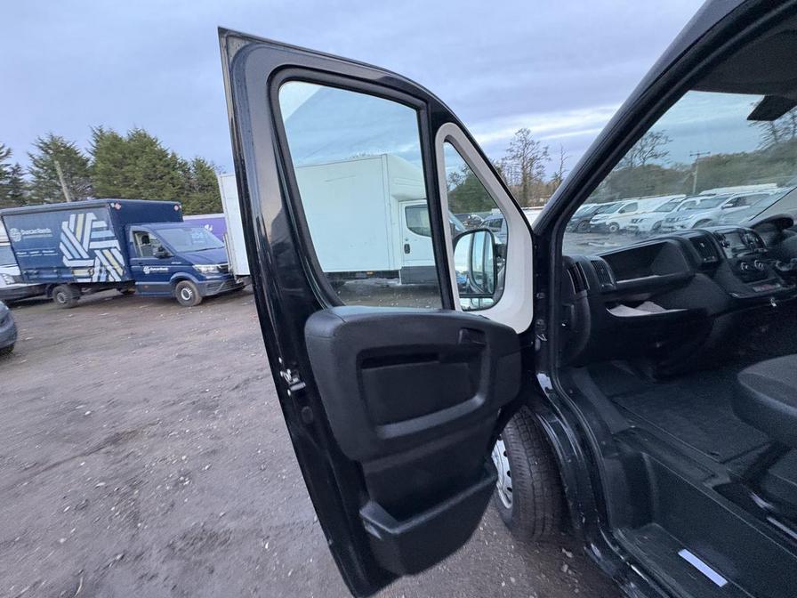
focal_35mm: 14
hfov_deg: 102.1
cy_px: 299
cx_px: 398
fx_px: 322
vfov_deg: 85.7
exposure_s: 1/60
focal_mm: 2.22
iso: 500
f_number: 2.2
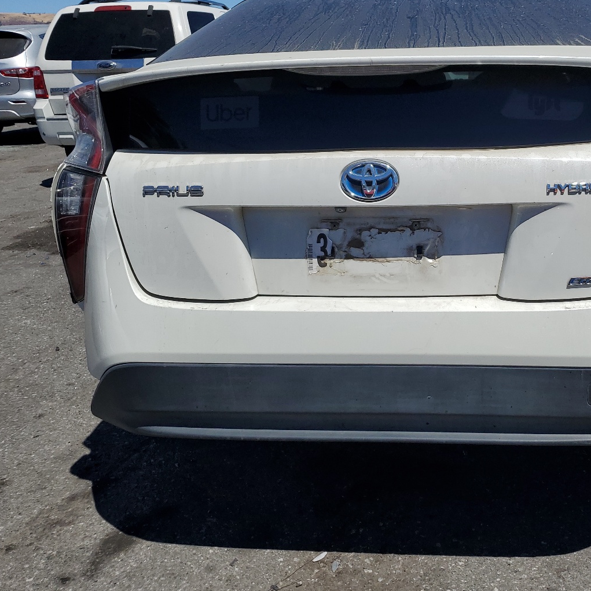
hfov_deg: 44.8
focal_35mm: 36
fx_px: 695
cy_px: 260
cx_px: 428
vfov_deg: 46.0
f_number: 1.5
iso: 50
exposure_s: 1/10000
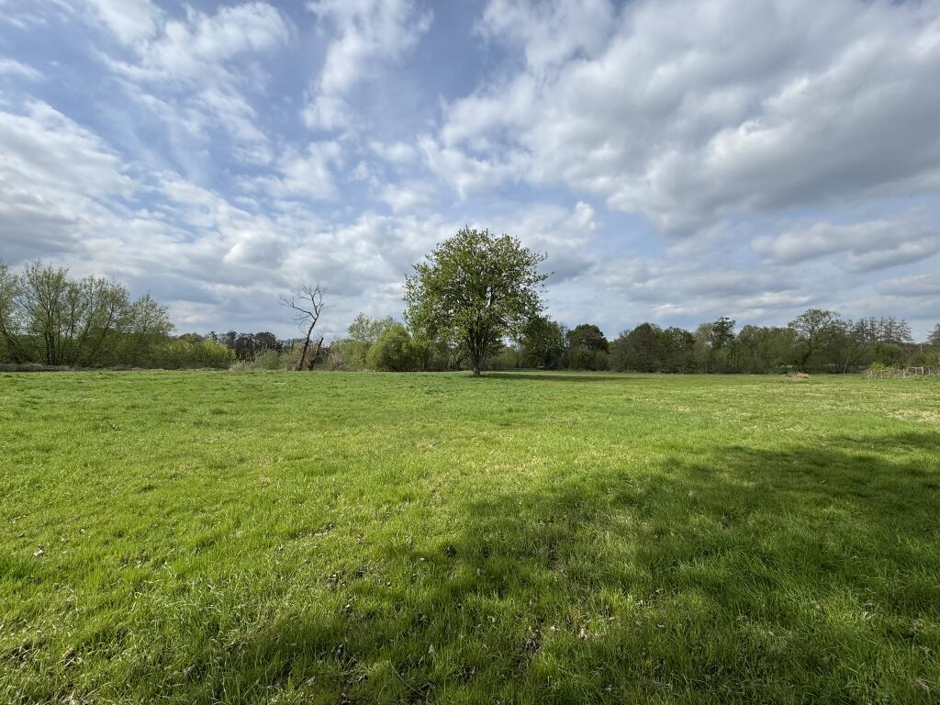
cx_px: 470
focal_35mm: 14
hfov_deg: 102.1
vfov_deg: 85.7
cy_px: 352
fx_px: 380
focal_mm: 2.22
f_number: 2.2
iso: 50
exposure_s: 1/2208
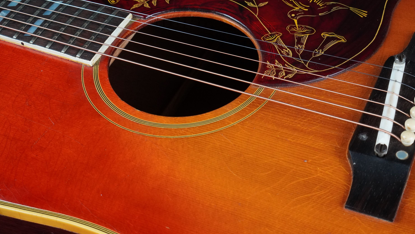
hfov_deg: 37.5
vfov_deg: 21.6
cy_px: 133
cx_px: 208
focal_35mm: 56
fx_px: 611
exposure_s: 1/60
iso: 2500
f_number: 11
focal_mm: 35
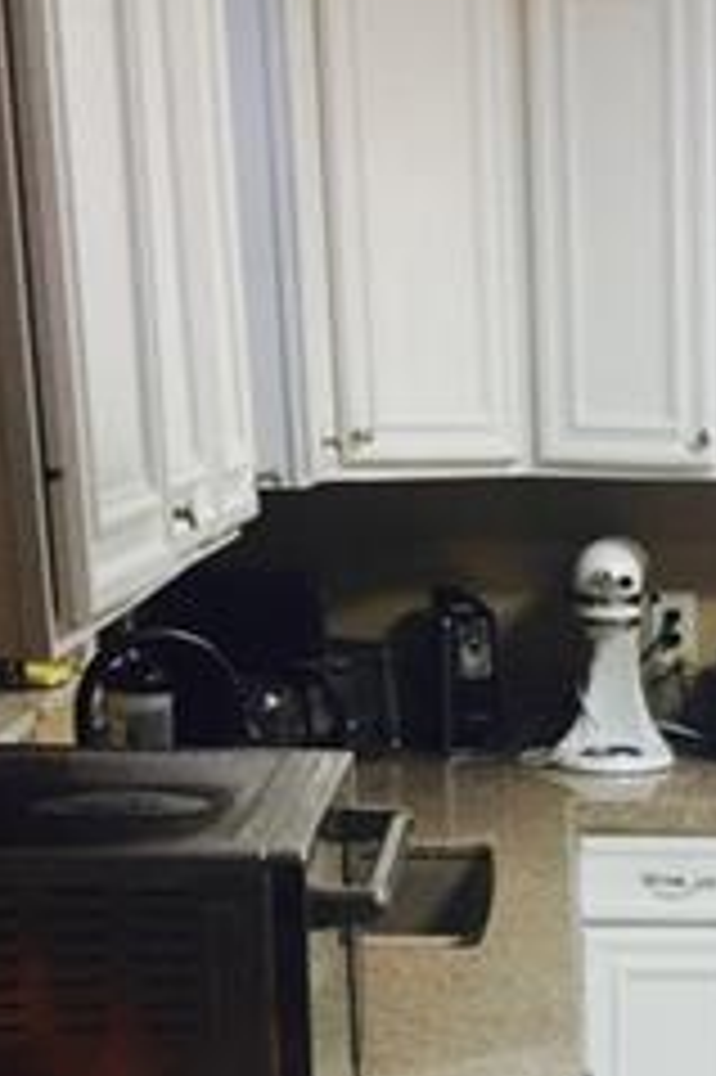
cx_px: 919
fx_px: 2898
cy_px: 1436
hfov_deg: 13.6
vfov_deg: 19.3
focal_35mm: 97
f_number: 2.2
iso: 64
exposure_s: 1/15
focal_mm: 4.15
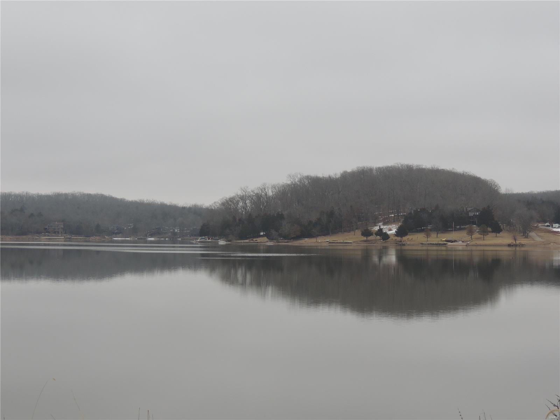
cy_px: 210
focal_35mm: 75
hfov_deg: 26.0
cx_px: 280
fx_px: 1213
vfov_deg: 19.6
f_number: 3.9
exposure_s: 1/250
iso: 100
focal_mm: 13.3
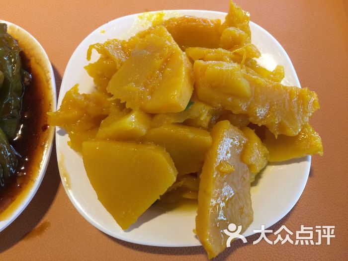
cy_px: 130
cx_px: 174
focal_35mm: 29
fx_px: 292
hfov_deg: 61.7
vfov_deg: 48.2
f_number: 2.2
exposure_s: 1/33
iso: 100
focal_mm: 4.15
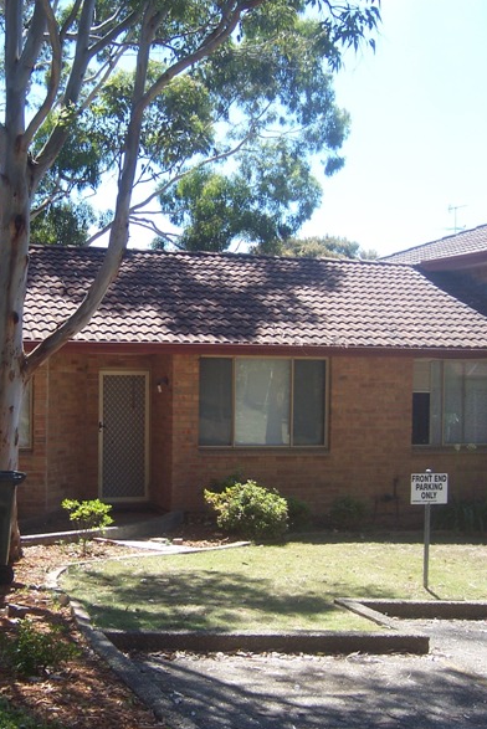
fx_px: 1034
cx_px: 107
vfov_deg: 38.9
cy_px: 369
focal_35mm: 51
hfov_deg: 26.1
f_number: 2.8
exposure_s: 1/400
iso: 80
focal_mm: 6.2
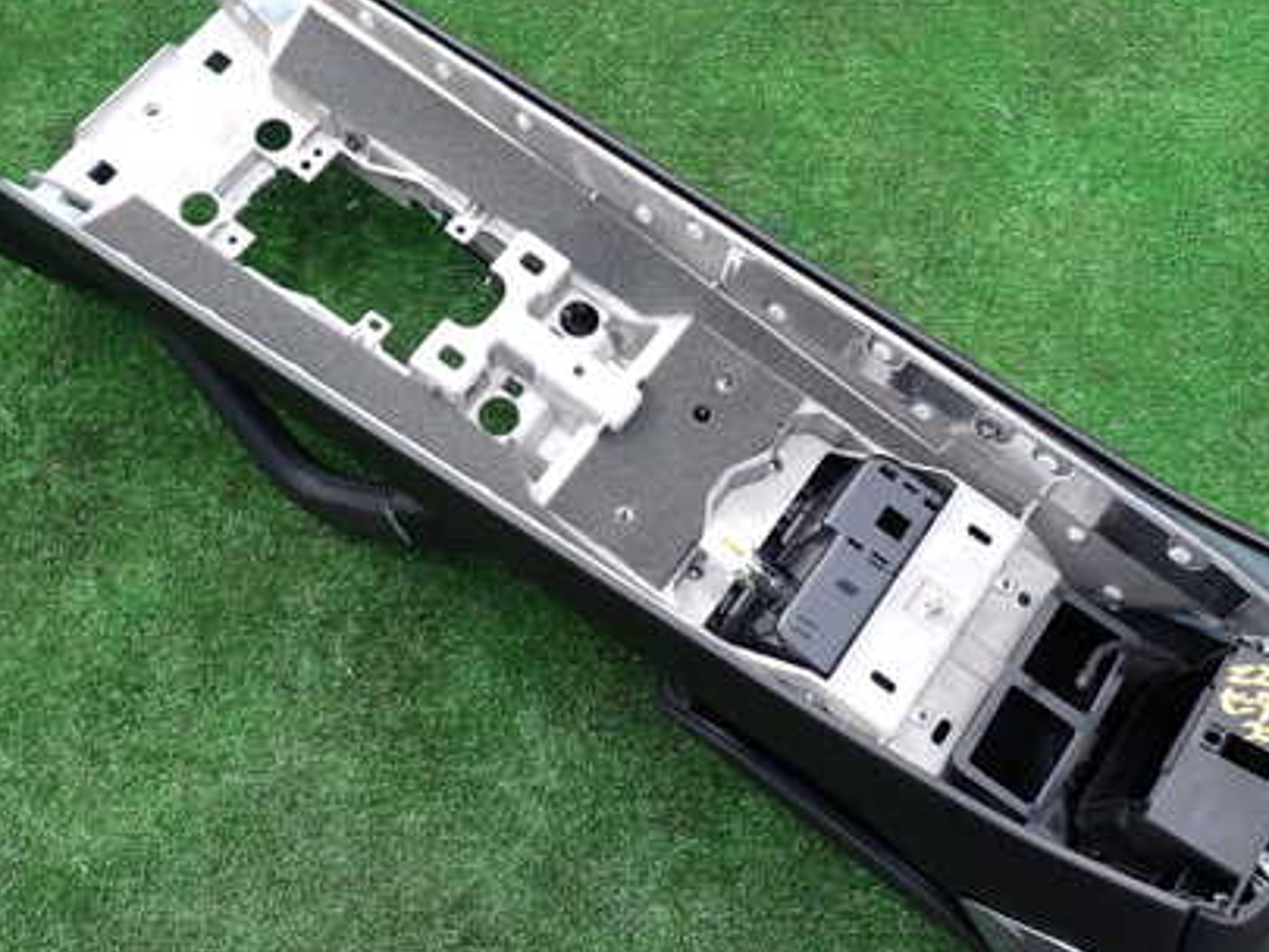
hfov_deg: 50.1
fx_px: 1357
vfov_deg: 38.6
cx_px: 611
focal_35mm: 37
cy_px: 388
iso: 100
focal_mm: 4.5
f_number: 2.8
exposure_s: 1/200
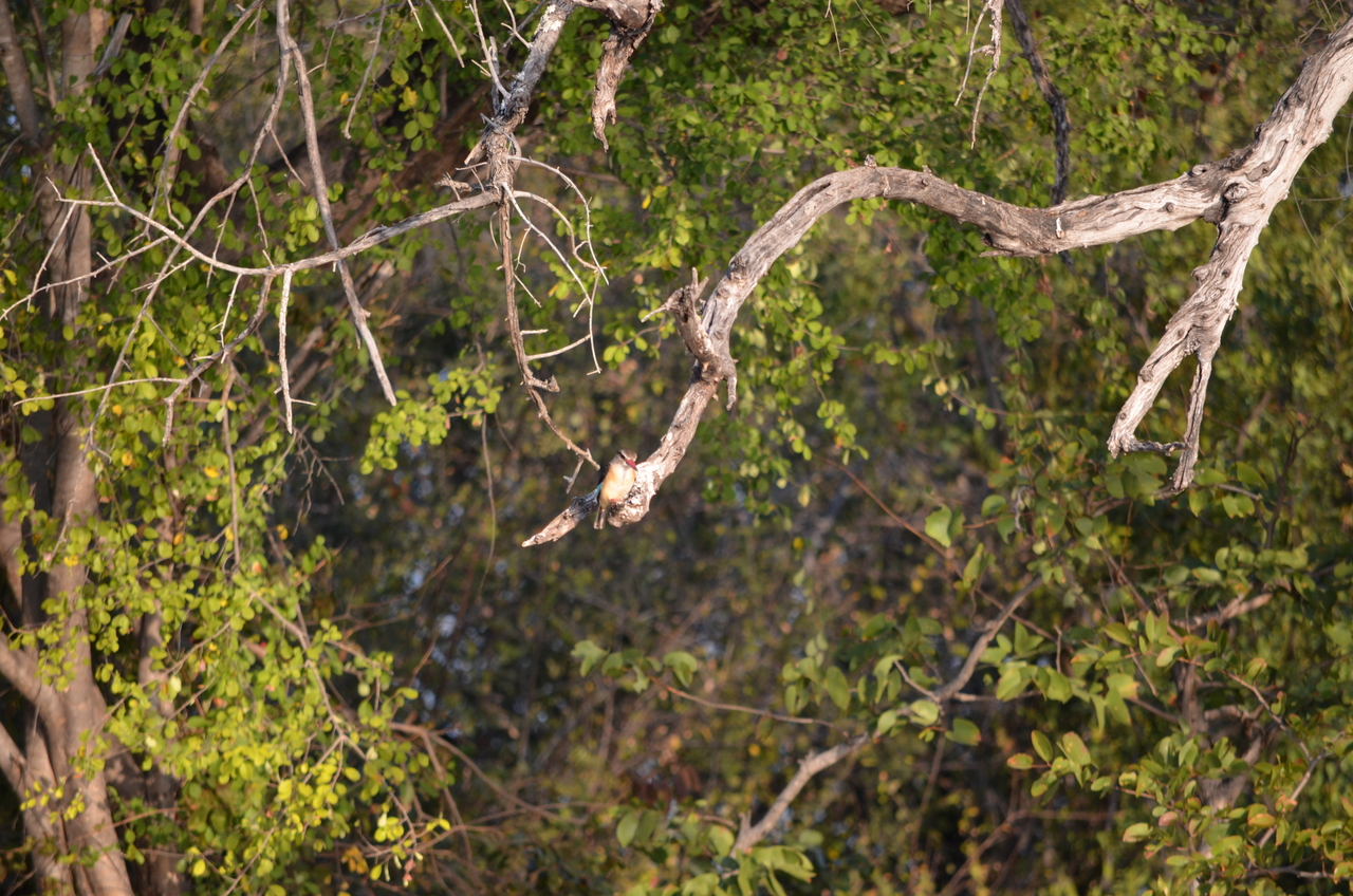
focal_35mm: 450
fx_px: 16879
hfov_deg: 4.6
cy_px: 448
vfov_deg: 3.0
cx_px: 676
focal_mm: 300
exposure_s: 1/500
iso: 400
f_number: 5.6
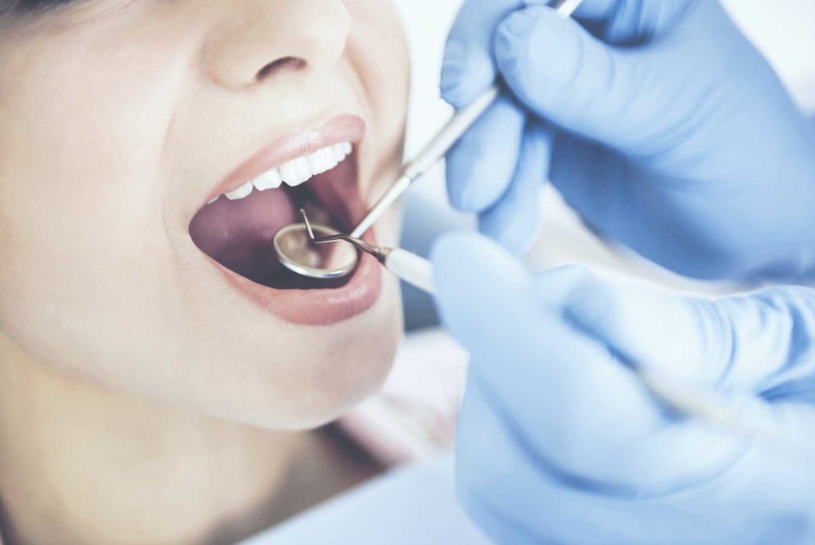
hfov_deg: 28.8
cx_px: 408
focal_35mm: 70
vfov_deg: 19.5
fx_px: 1586
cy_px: 272
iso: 500
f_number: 2.8
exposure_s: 1/100
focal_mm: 70
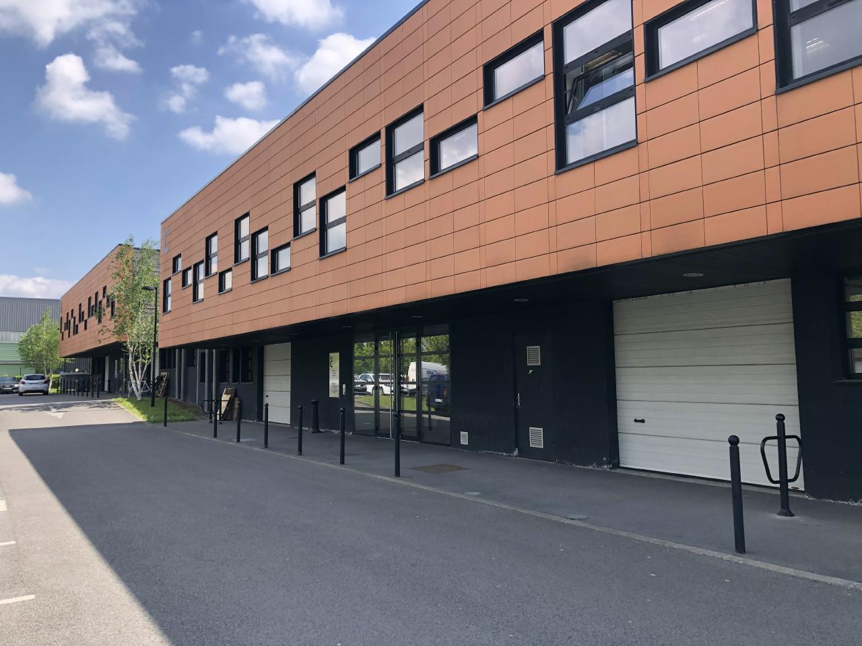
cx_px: 431
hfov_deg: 63.4
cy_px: 323
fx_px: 697
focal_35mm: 28
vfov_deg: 49.7
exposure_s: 1/873
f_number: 1.8
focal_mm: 3.99
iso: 20
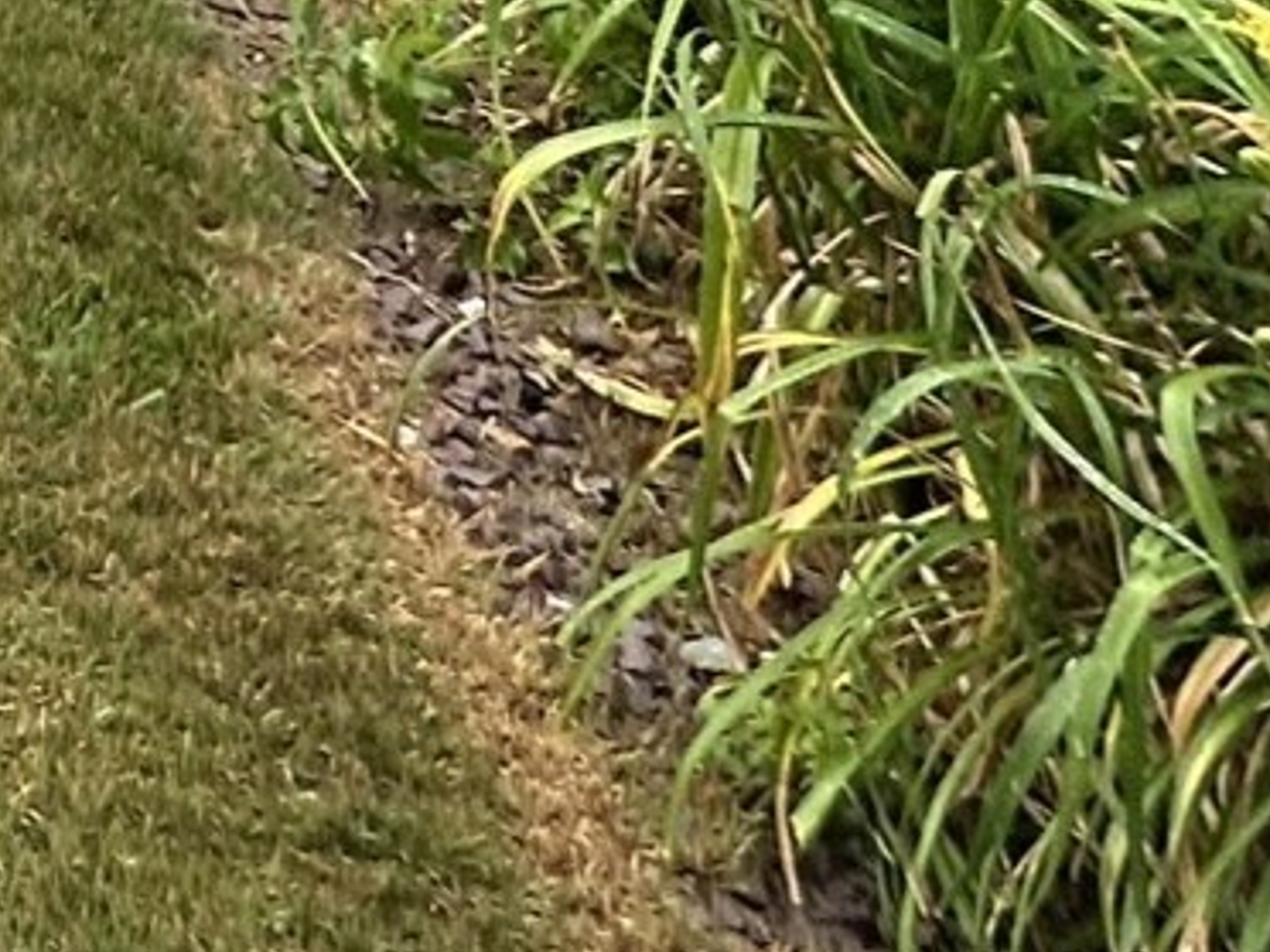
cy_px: -1157
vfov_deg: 14.5
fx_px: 2825
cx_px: -1673
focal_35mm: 77
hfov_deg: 15.5
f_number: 2.2
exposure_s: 1/240
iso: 40
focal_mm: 2.22
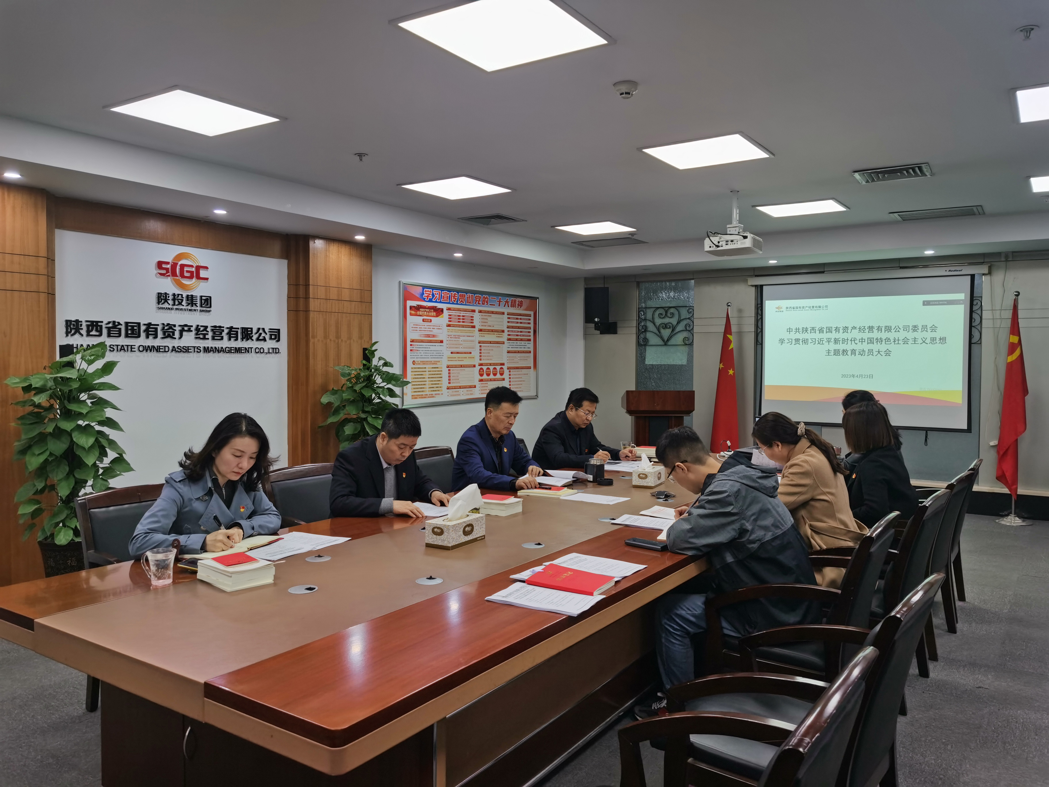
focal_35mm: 27
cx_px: 524
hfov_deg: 65.3
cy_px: 394
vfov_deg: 51.4
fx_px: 818
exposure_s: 1/153
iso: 50
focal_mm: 5.56
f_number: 1.6
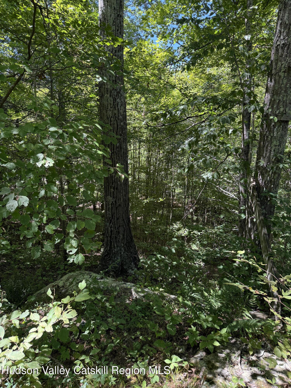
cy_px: 194
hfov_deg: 56.8
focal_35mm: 24
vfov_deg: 71.6
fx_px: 269
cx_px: 146
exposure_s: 1/243
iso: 125
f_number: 1.78
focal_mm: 6.76
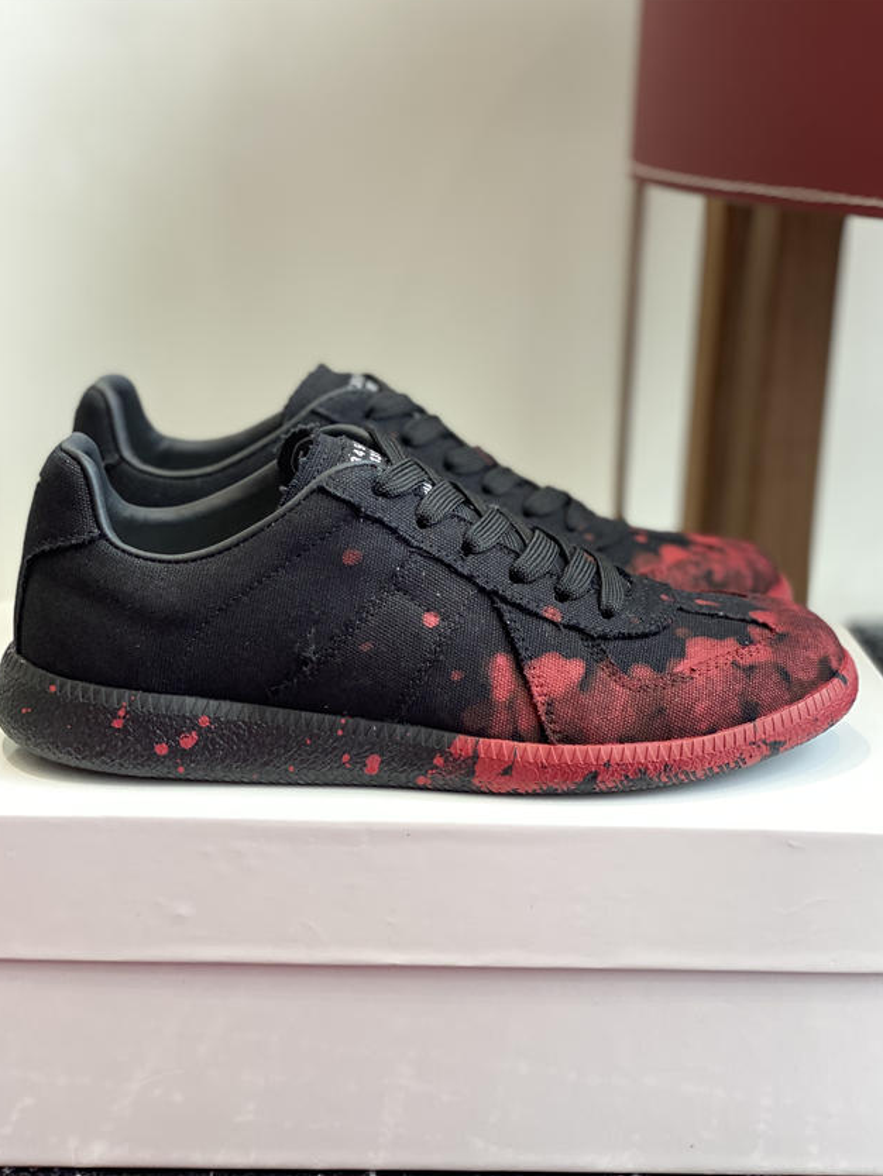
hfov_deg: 27.0
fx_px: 1836
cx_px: 440
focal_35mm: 54
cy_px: 602
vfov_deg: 35.5
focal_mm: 6
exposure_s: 1/122
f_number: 2
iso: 64
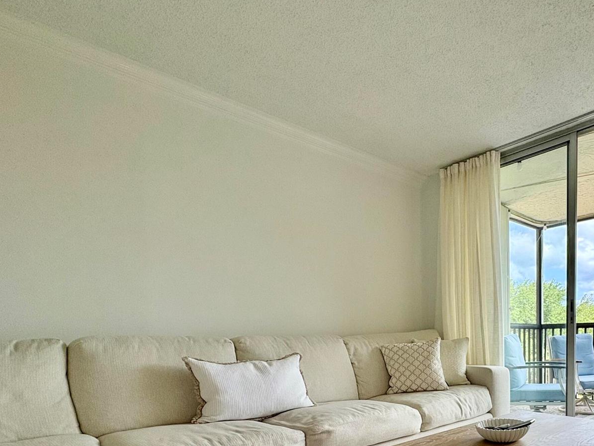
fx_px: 412
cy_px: 370
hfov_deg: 66.6
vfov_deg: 52.3
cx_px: 453
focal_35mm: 24
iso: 64
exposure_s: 1/287
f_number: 2.2
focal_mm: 2.22
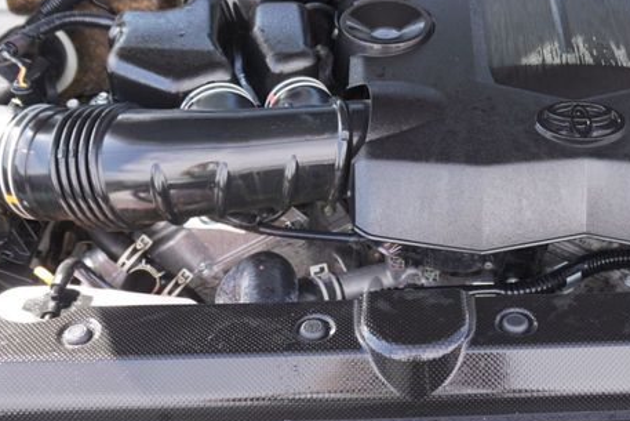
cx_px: 426
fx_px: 1000
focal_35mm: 57
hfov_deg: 34.6
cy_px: 163
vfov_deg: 23.7
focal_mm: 17
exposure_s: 1/80
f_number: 4
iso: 100
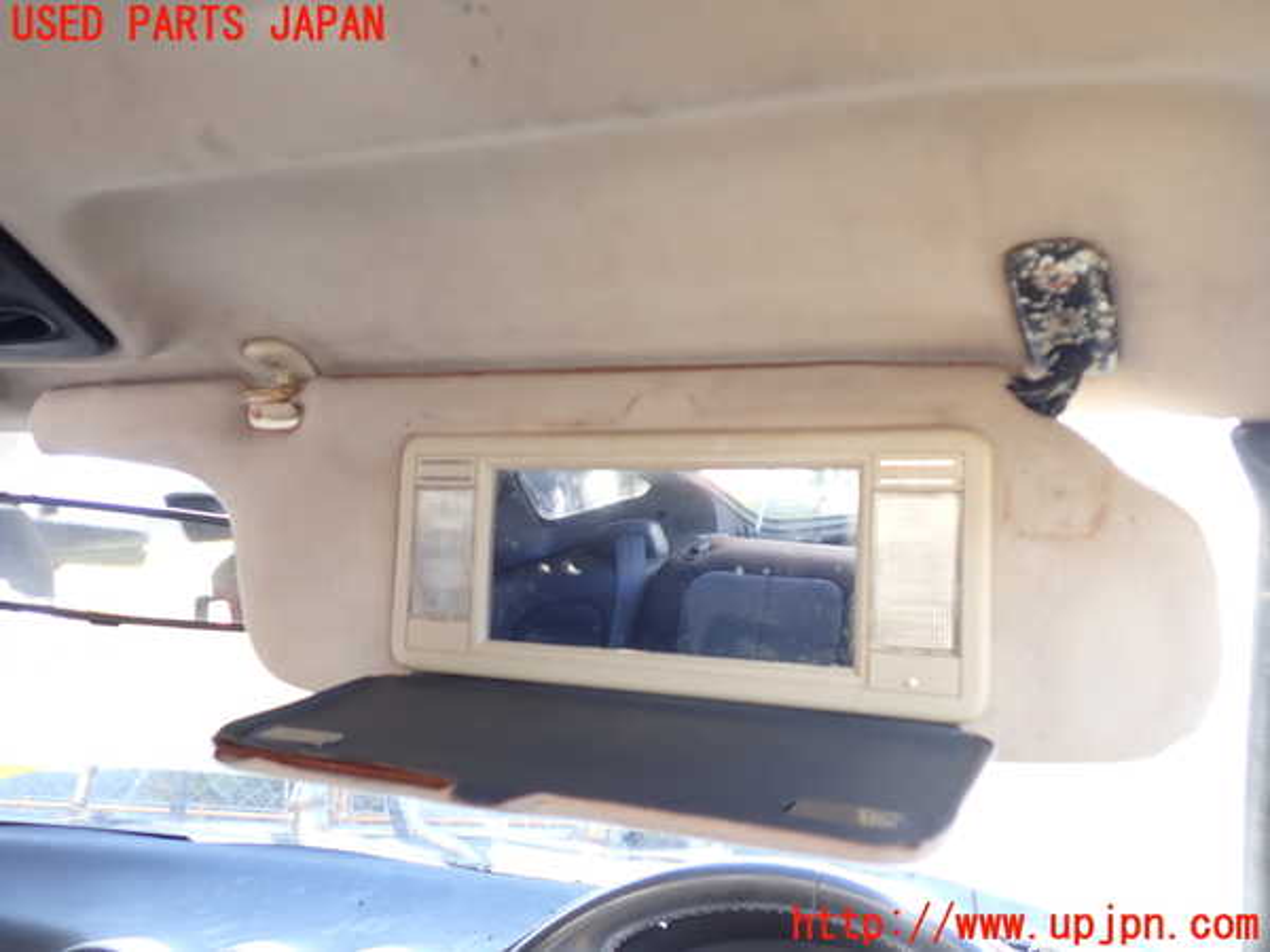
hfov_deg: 60.0
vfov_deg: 46.8
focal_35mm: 30
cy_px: 476
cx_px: 635
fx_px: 1101
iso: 100
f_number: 2.3
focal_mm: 5.4
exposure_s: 1/60
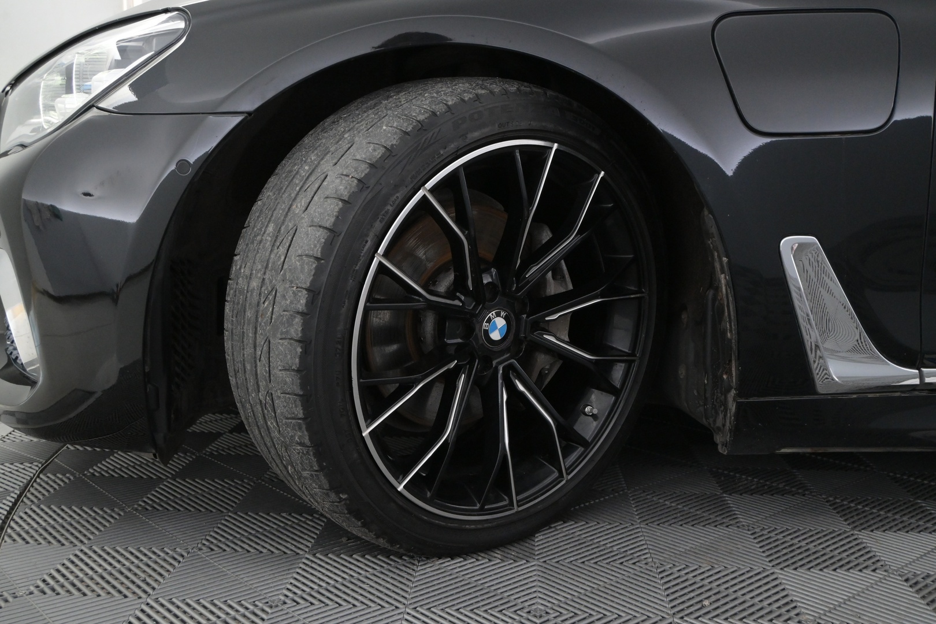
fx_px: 897
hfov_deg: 55.1
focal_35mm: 34
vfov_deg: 38.4
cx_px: 468
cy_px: 312
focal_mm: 23
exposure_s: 1/100
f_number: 5
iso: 2500
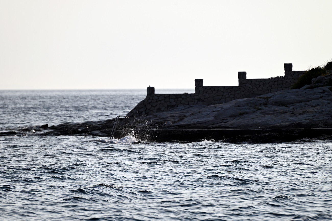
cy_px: 110
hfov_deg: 6.9
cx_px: 166
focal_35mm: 300
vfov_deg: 4.6
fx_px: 2767
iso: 125
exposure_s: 1/1000
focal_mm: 300
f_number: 5.6
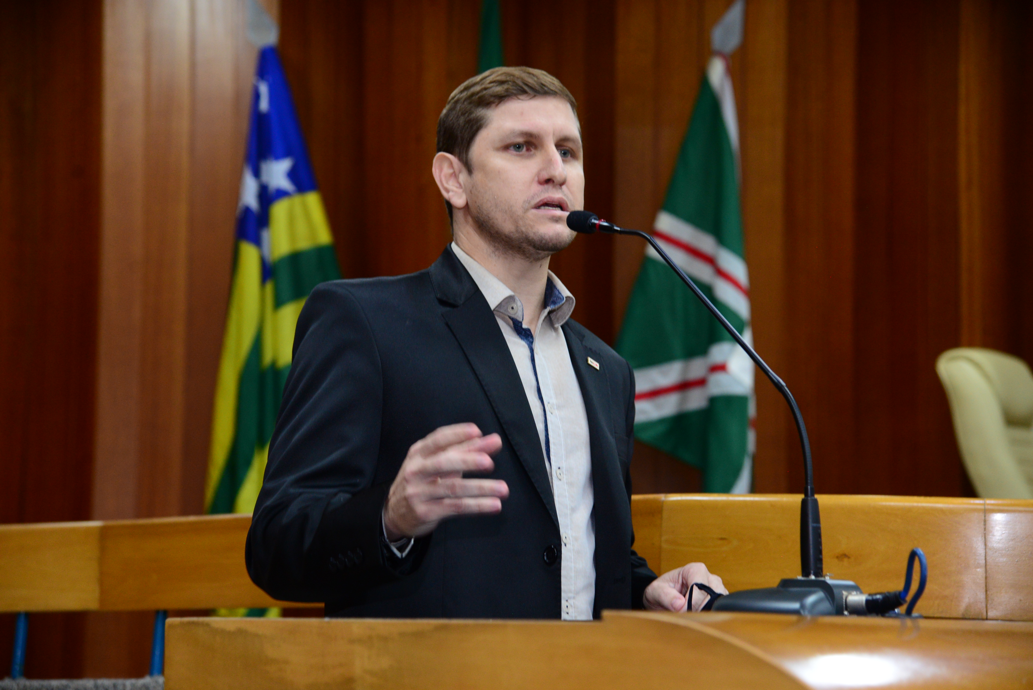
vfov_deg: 16.1
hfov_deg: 23.9
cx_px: 516
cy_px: 345
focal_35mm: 85
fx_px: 2440
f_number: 4.5
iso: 2000
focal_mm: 85
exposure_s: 1/60
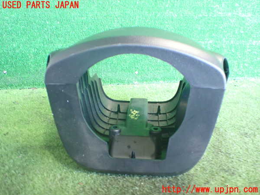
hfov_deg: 60.0
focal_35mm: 30
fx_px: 225
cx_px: 130
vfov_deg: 46.8
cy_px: 98
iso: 800
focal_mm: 5.4
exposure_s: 1/50
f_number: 2.3
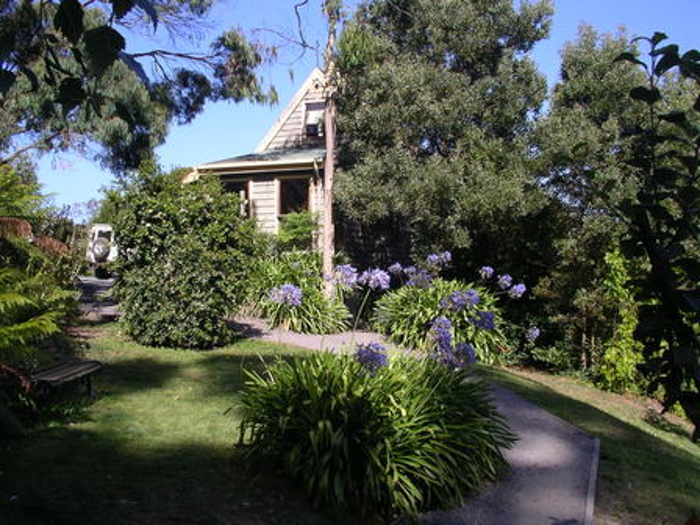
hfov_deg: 50.1
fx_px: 748
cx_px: 350
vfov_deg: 38.7
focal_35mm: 37
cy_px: 262
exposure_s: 1/100
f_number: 6.9
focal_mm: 5.7
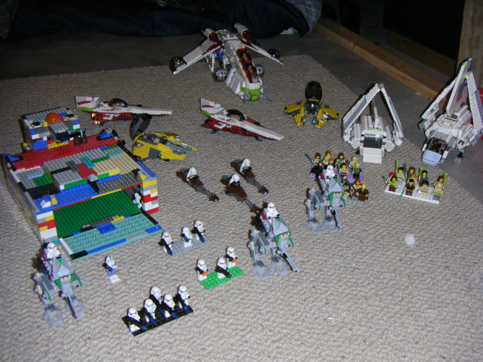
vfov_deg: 37.7
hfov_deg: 49.0
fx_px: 530
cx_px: 242
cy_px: 181
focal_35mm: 38
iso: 200
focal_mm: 5
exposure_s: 1/45
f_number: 2.8
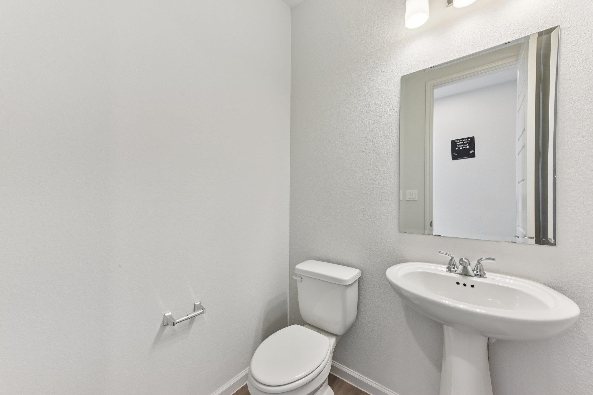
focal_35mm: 14
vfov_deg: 81.2
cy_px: 198
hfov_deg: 104.2
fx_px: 231
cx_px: 296
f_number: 8
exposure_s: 1/60
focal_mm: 14
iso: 800
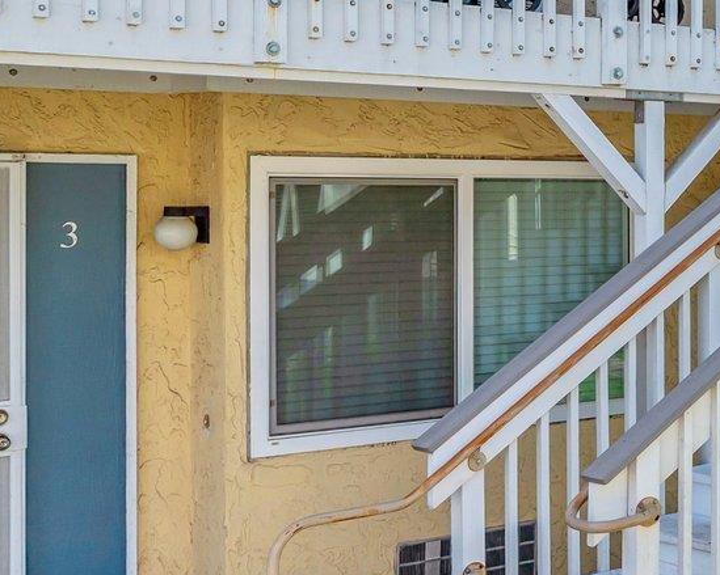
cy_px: 64
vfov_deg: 21.4
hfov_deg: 22.3
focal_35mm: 70
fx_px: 1491
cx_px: 1081
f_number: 8
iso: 400
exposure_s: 1/640
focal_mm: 20
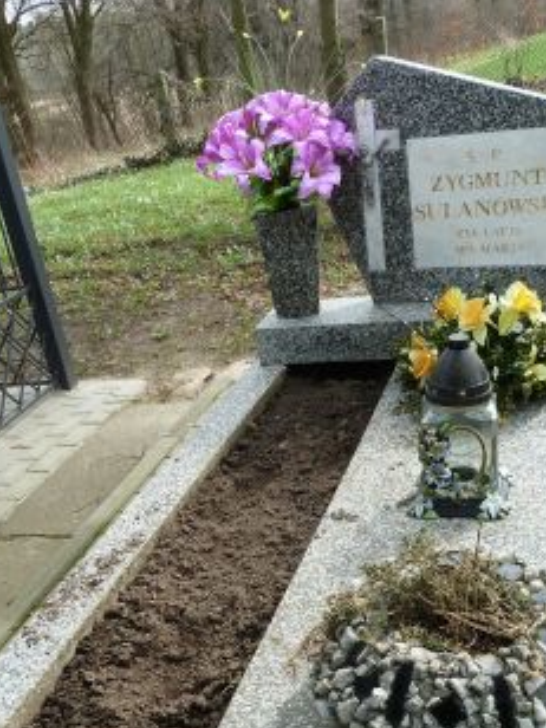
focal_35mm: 39
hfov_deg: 36.7
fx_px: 820
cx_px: 319
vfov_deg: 46.5
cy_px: 527
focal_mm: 4.1
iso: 80
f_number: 4
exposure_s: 1/125
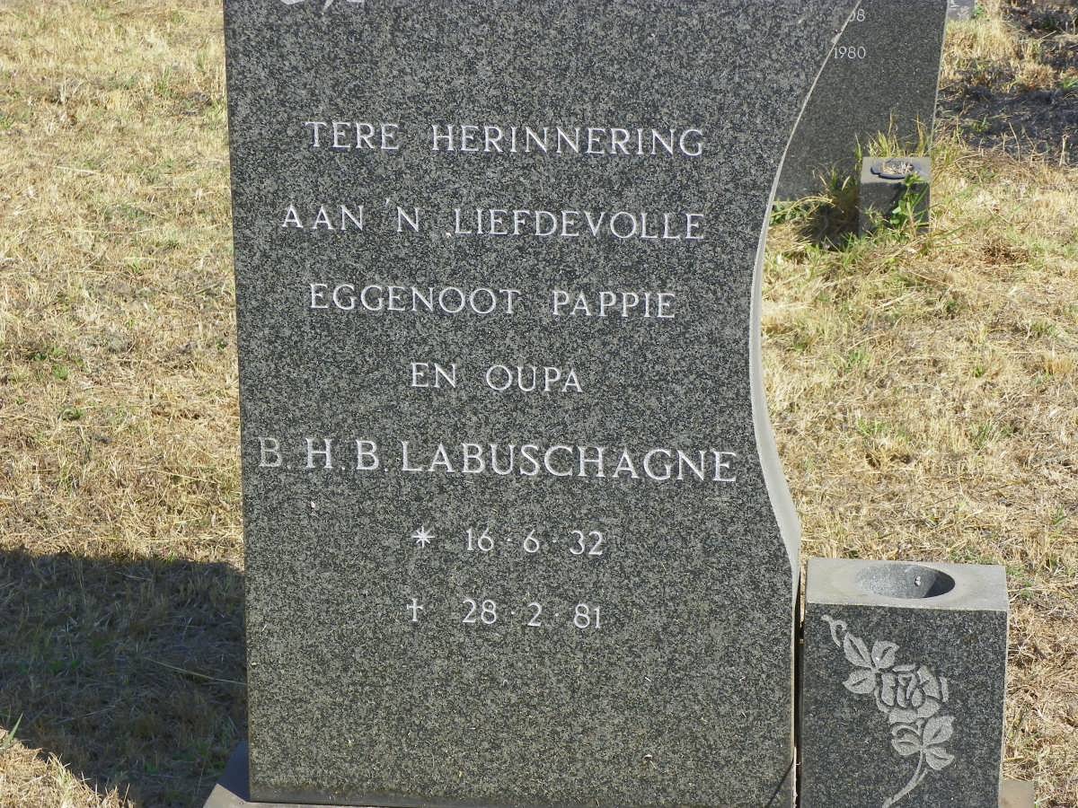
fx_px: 3208
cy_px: 404
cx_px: 539
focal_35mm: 103
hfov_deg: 19.1
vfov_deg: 14.4
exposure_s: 1/200
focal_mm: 18.3
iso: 64
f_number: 4.5
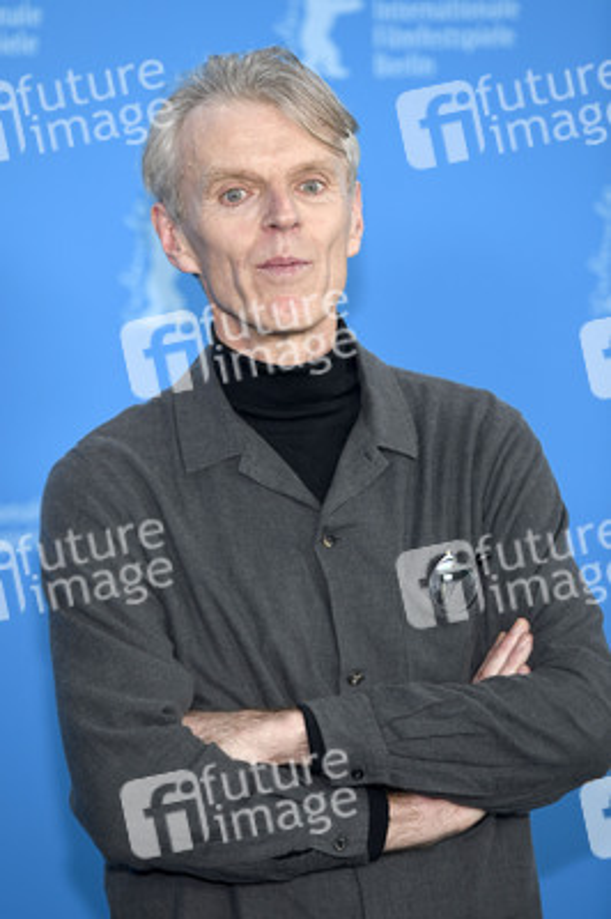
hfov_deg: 8.3
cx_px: 306
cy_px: 460
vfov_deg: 12.5
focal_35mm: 165
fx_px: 4208
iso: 800
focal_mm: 165
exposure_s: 1/320
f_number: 3.5
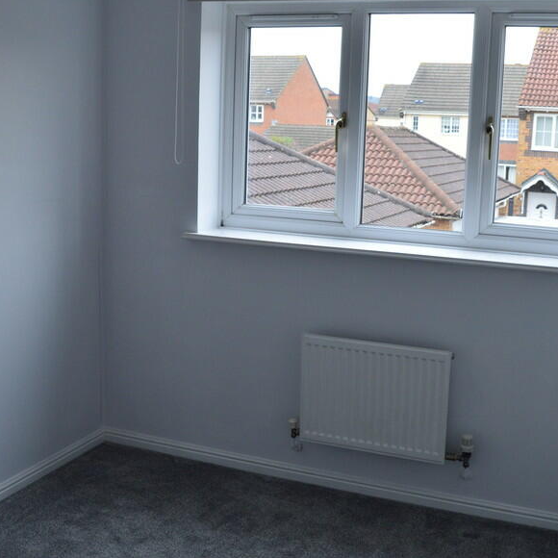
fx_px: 821
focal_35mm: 45
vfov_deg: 37.5
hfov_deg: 37.5
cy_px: 272
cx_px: 318
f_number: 7.1
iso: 400
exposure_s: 1/30
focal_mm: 20
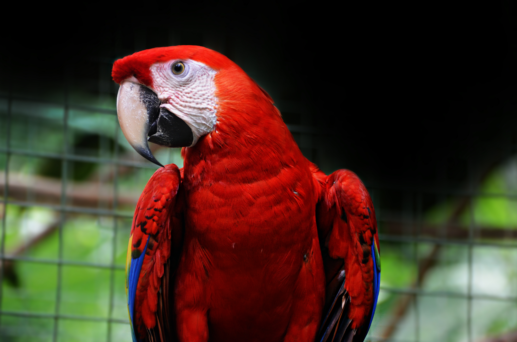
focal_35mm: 195
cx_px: 258
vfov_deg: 7.0
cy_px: 171
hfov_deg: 10.6
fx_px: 2795
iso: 640
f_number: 5.6
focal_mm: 130
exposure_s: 1/60
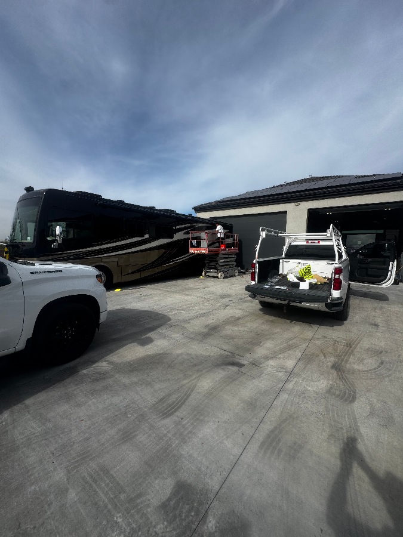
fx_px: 217
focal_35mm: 14
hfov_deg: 85.7
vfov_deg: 102.1
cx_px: 202
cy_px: 268
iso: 40
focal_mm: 2.22
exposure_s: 1/2674
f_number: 2.2
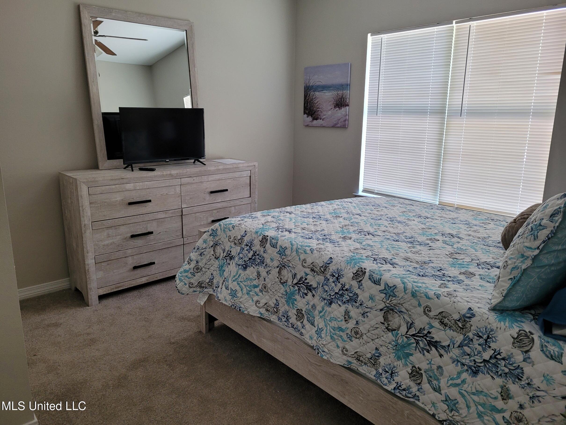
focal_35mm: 26
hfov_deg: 67.3
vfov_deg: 53.1
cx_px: 283
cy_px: 212
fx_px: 425
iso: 160
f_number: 1.8
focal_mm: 5.4
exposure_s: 1/60.2
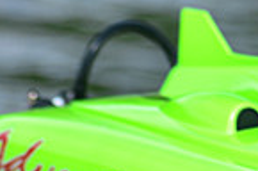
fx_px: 4453
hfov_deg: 3.3
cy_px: 224
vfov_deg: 2.2
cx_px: 411
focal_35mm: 623
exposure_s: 1/640
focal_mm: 75
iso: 100
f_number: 5.6
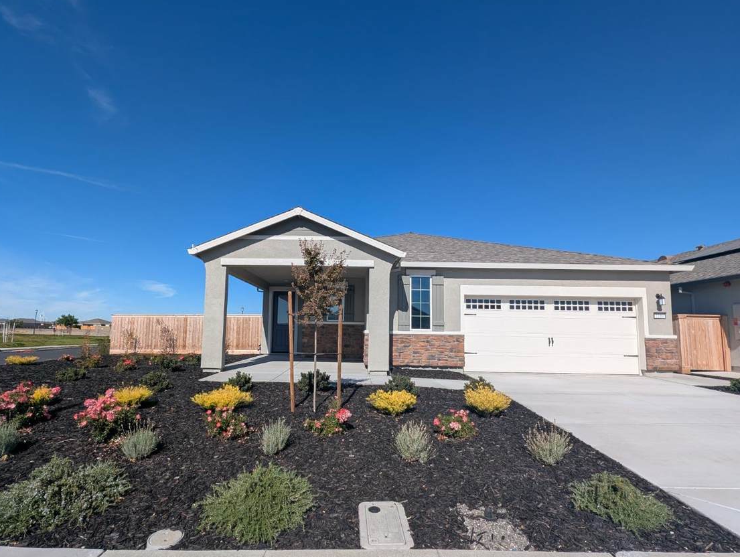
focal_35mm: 15
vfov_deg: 81.7
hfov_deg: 98.0
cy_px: 305
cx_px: 354
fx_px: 321
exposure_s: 1/2398
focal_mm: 1.95
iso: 41
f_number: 2.2
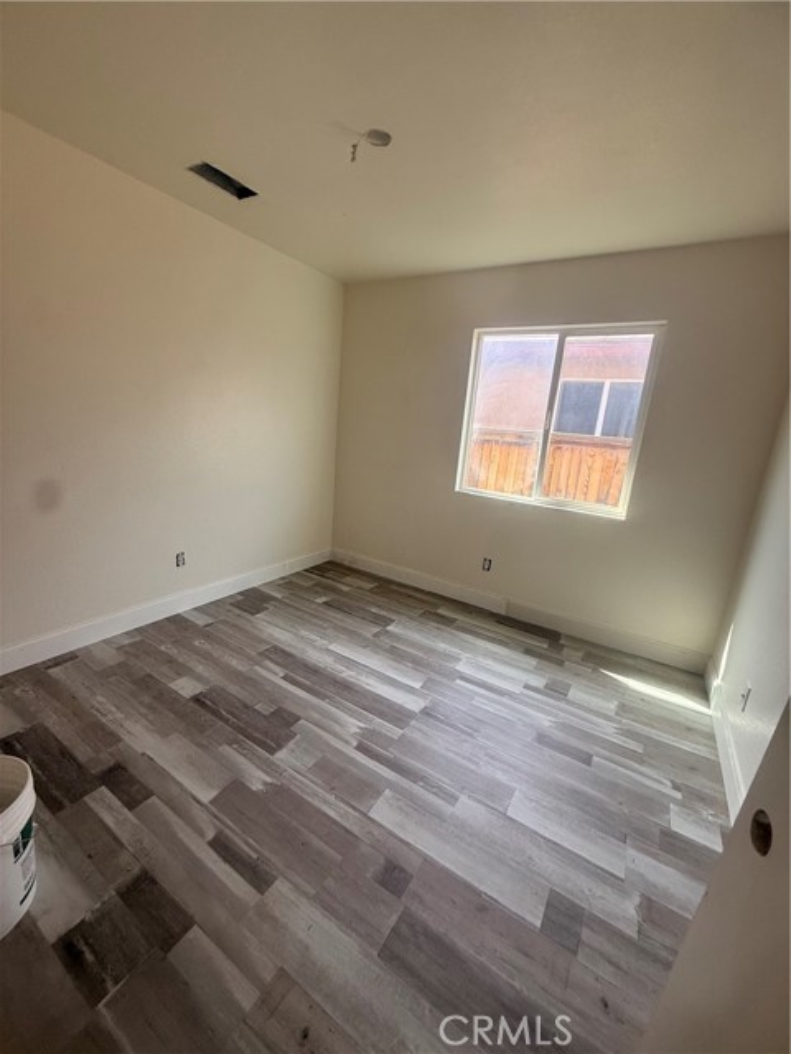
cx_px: 396
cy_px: 527
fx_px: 427
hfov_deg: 85.7
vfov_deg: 102.1
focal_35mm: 14
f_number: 2.2
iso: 64
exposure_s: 1/99
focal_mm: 2.22
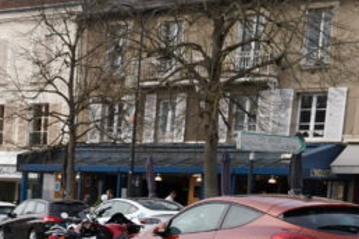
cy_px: 451
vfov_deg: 11.3
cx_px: -15
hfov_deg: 17.9
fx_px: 1107
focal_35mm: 111
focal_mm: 28
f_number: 4.5
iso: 100
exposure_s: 1/250
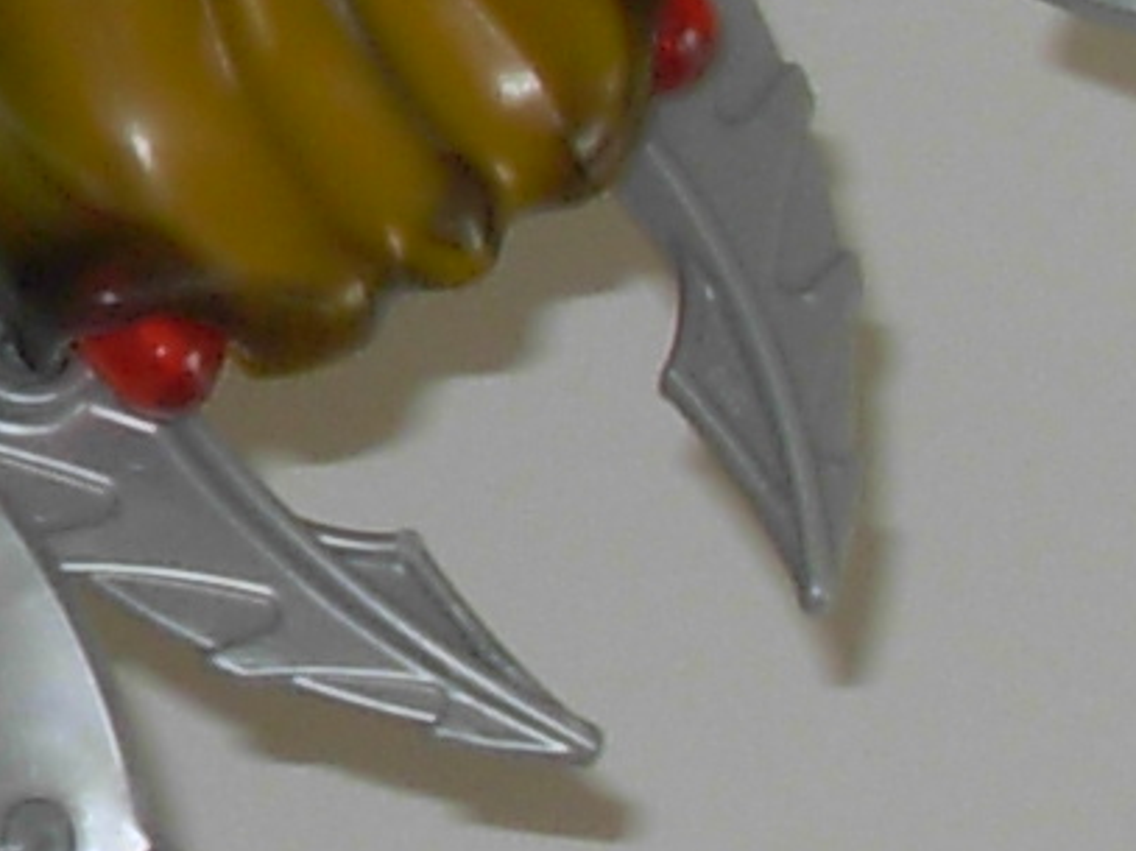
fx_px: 9416
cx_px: -1359
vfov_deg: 5.1
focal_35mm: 287
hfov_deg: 6.6
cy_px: -463
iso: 79
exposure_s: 1/64
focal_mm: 6.3
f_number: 4.9
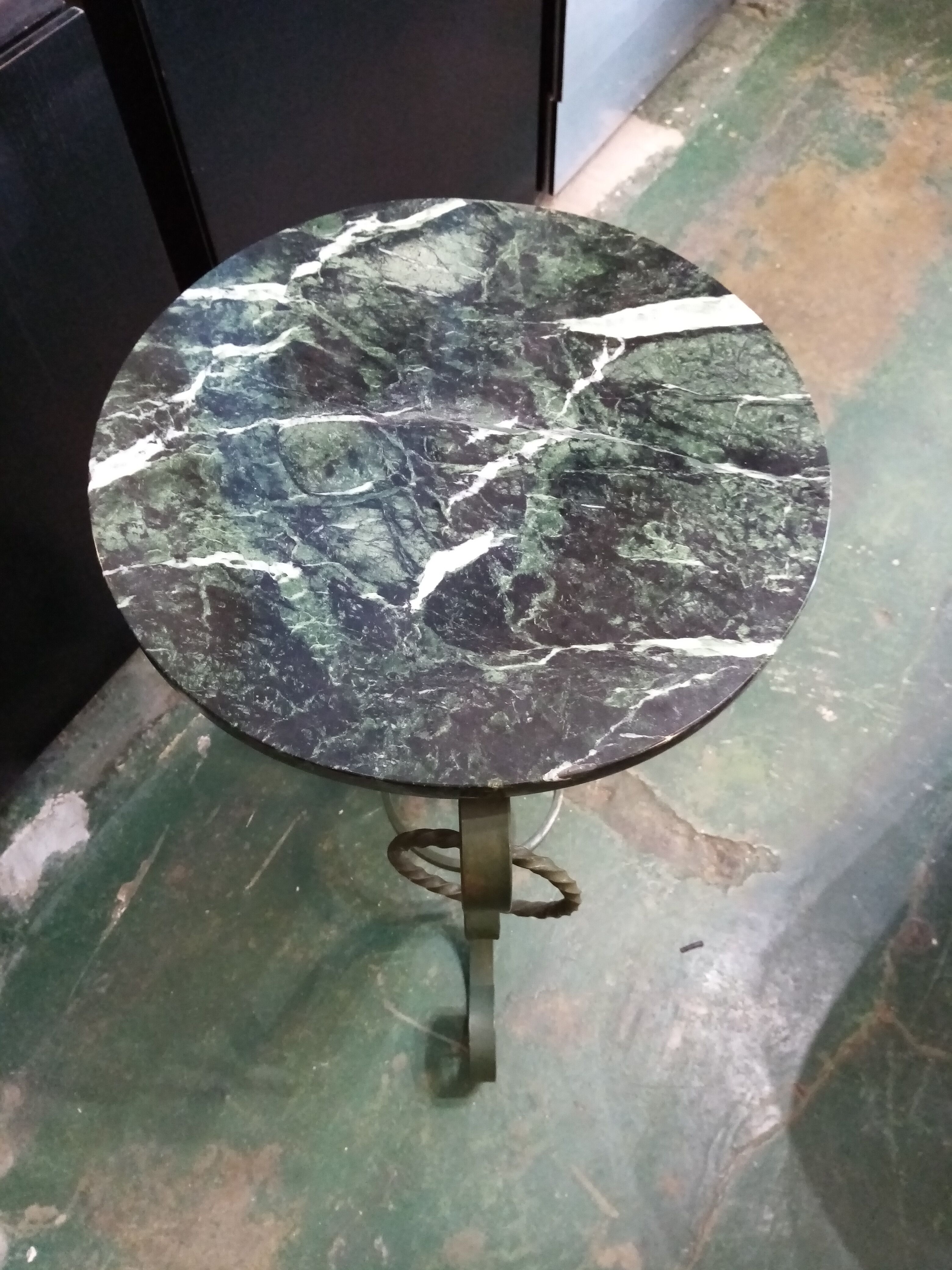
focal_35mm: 26
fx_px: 953
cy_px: 635
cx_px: 476
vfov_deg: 67.3
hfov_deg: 53.1
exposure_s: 1/25
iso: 732
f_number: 1.8
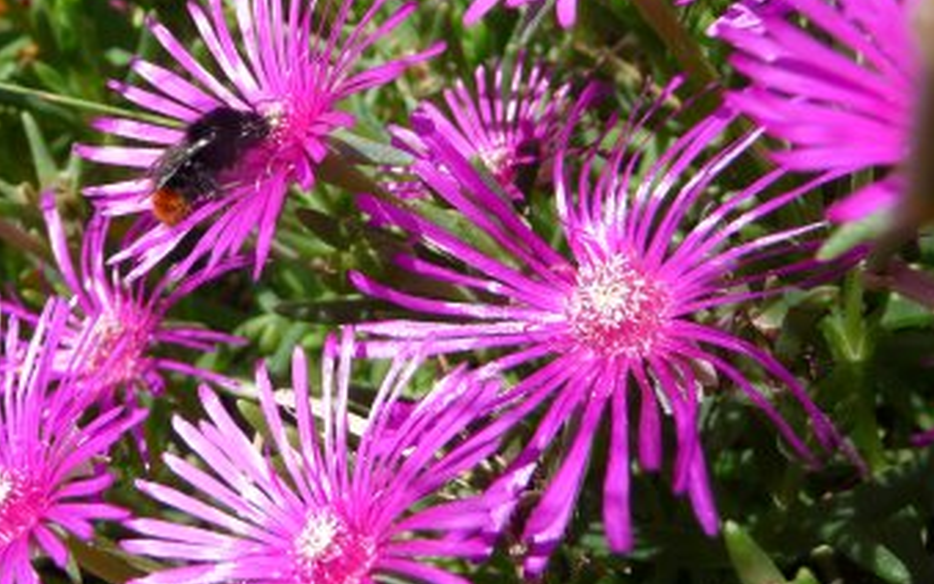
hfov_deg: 46.4
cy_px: 193
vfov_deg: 30.3
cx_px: 303
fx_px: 1069
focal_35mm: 42
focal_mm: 4.7
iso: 100
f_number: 3.3
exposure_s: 1/800
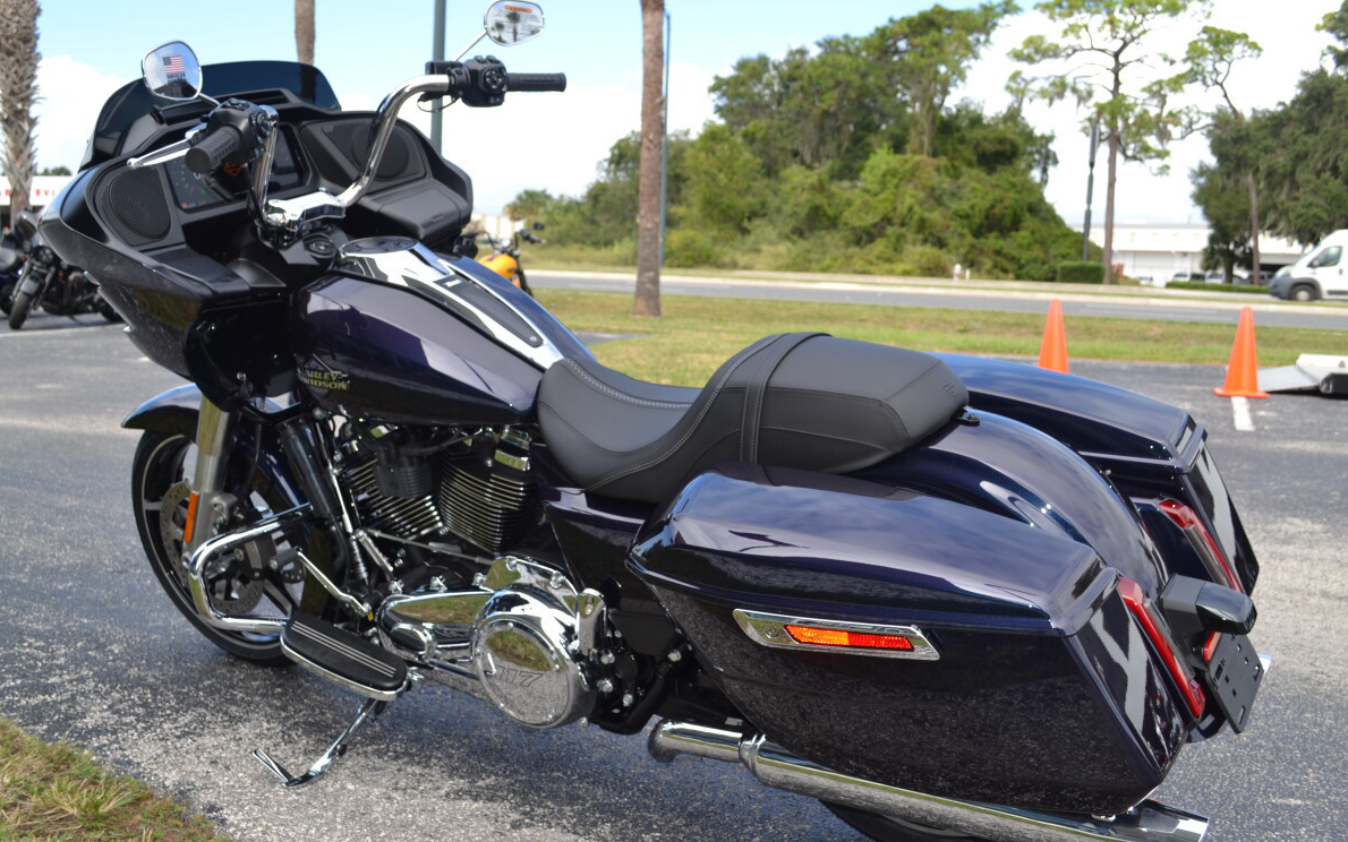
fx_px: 1359
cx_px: 675
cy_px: 440
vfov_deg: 34.4
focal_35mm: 37
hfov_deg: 52.7
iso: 100
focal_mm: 24
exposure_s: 1/200
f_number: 7.1
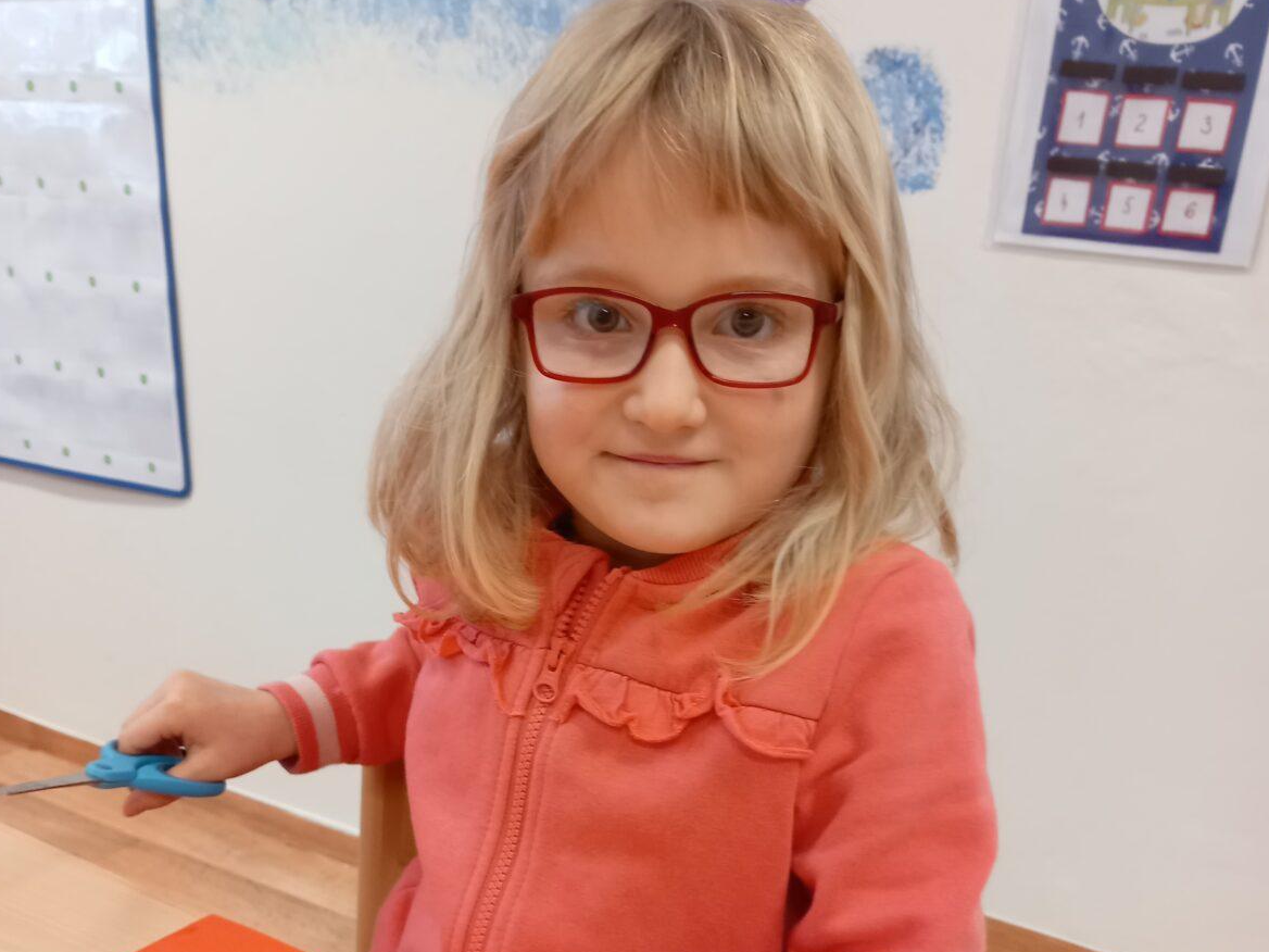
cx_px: 625
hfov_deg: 50.1
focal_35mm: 37
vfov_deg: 37.7
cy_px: 716
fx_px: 1356
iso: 160
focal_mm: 4
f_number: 1.8
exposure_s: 1/50
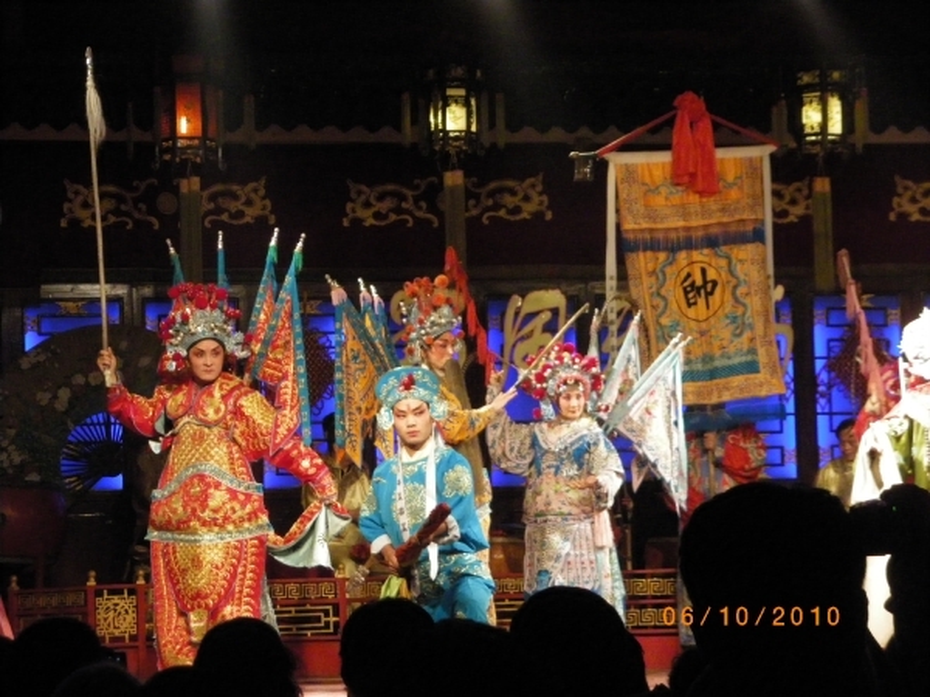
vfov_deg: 12.3
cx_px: 465
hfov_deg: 16.4
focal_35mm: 120
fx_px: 3224
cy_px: 348
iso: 800
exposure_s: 1/60
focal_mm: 21.3
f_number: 5.2
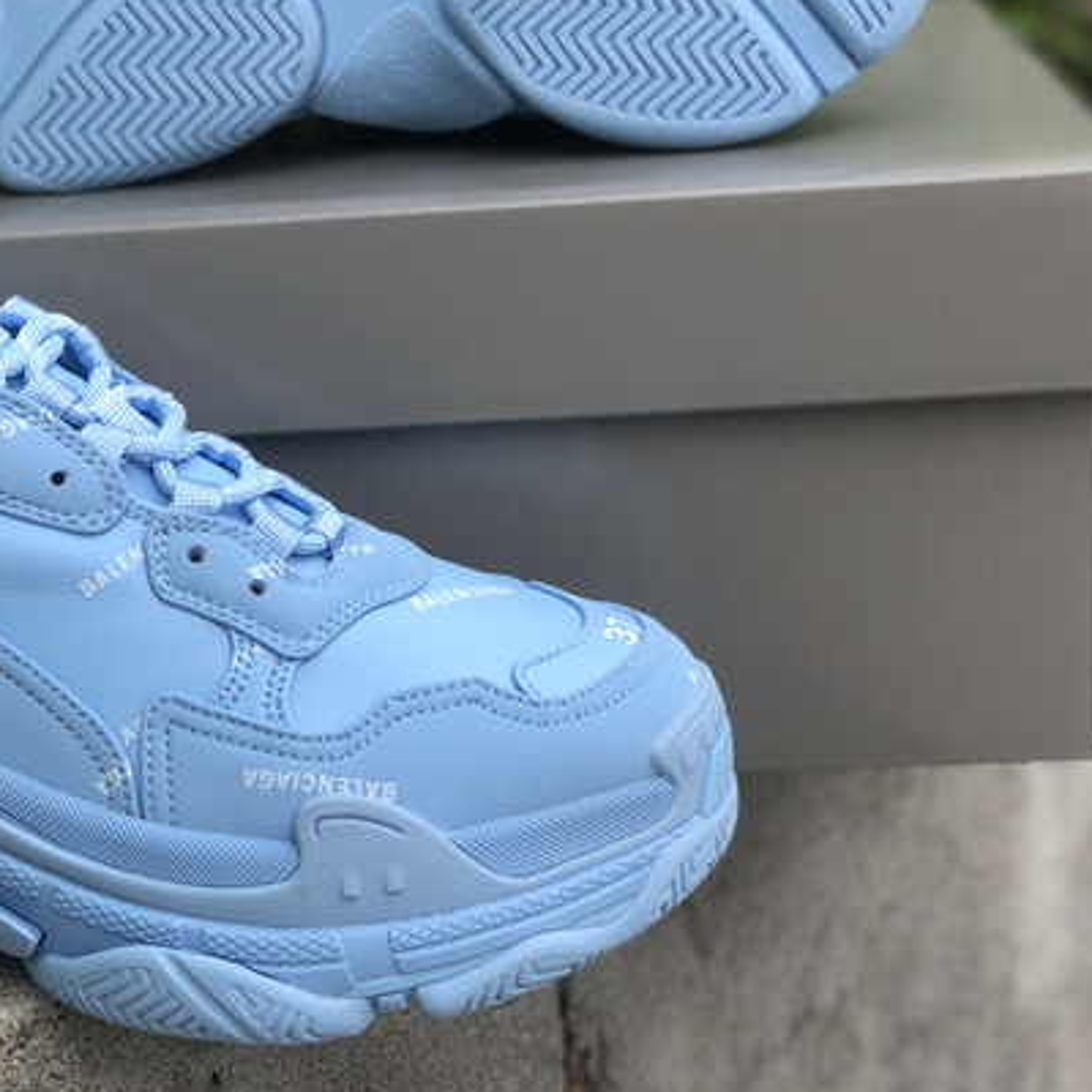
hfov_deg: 20.2
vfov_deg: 20.4
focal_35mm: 85
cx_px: 240
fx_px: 3034
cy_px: 397
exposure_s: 1/255
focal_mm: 6
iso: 16
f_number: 2.4
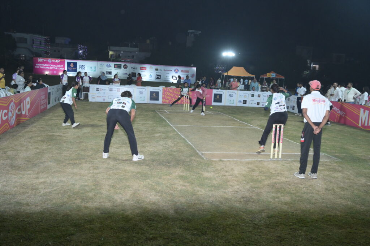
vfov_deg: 40.5
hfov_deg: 58.0
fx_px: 334
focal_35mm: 32
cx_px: 185
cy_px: 123
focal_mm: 32.5
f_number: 4
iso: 4000
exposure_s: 1/320
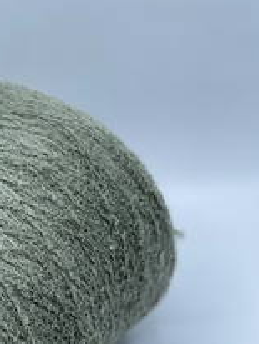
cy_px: 289
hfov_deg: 9.9
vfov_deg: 13.2
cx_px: -10
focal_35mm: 149
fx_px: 1483
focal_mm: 7.5
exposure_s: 1/163
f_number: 2.2
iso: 25
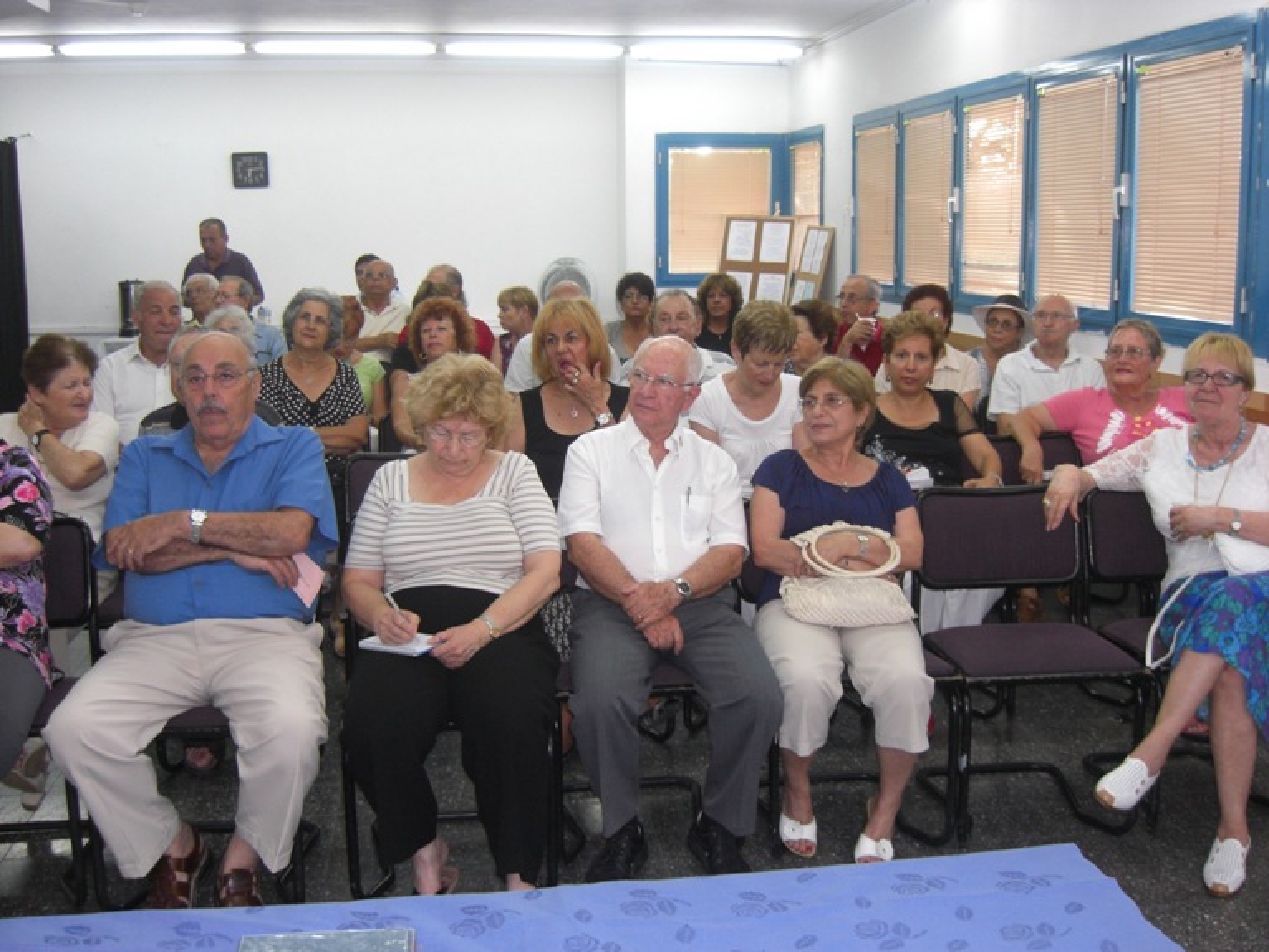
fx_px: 1393
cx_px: 634
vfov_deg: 37.7
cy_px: 476
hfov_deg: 49.0
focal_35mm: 38
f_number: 2.8
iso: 200
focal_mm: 7.9
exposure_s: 1/60
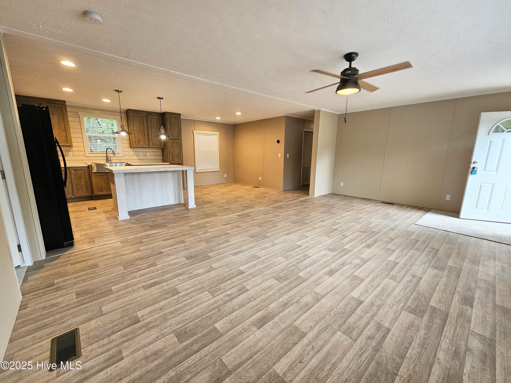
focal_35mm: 13
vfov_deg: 89.9
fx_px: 192
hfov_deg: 106.2
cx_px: 256
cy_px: 192
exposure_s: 1/60
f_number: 2.2
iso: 160
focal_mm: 2.2
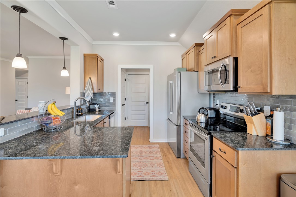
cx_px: 148
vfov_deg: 70.4
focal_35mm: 17
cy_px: 98
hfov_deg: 93.3
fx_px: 140
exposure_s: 1/1.25
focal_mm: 17
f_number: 5.6
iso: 100
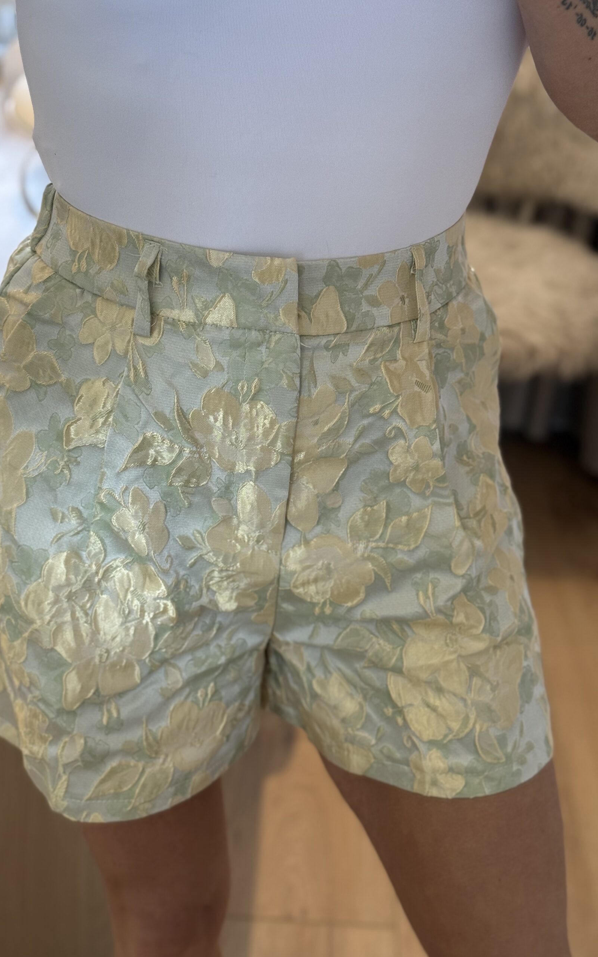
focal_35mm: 51
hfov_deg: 25.3
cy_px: 478
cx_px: 251
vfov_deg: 39.6
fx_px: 1330
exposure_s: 1/50
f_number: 1.78
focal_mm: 6.76
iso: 100
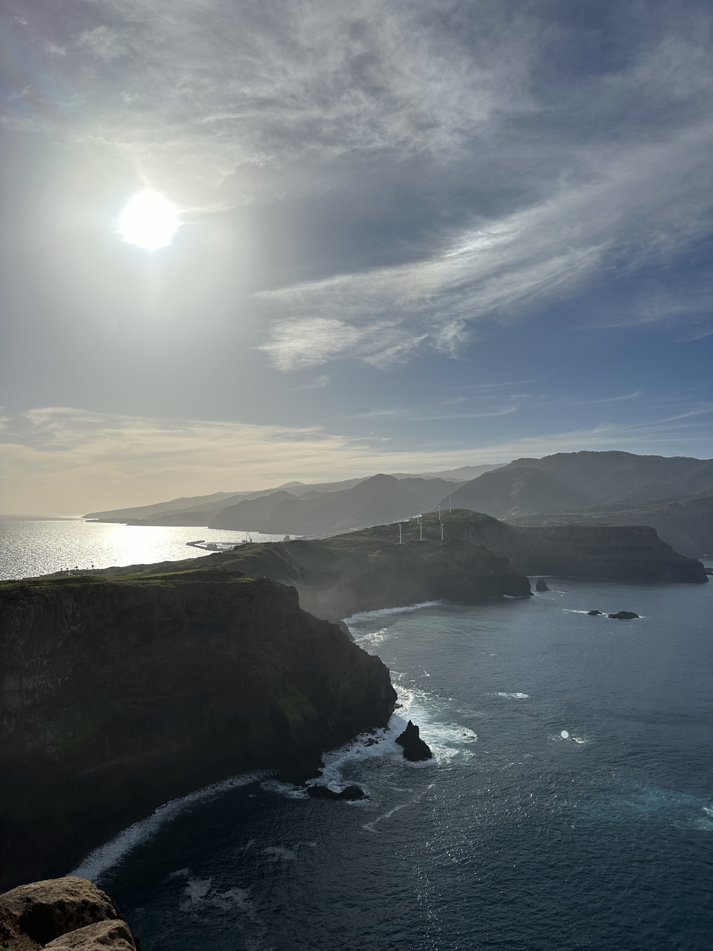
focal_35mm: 24
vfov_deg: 71.6
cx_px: 356
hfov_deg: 56.8
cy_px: 476
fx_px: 659
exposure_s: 1/22727
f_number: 1.78
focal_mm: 6.86
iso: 64
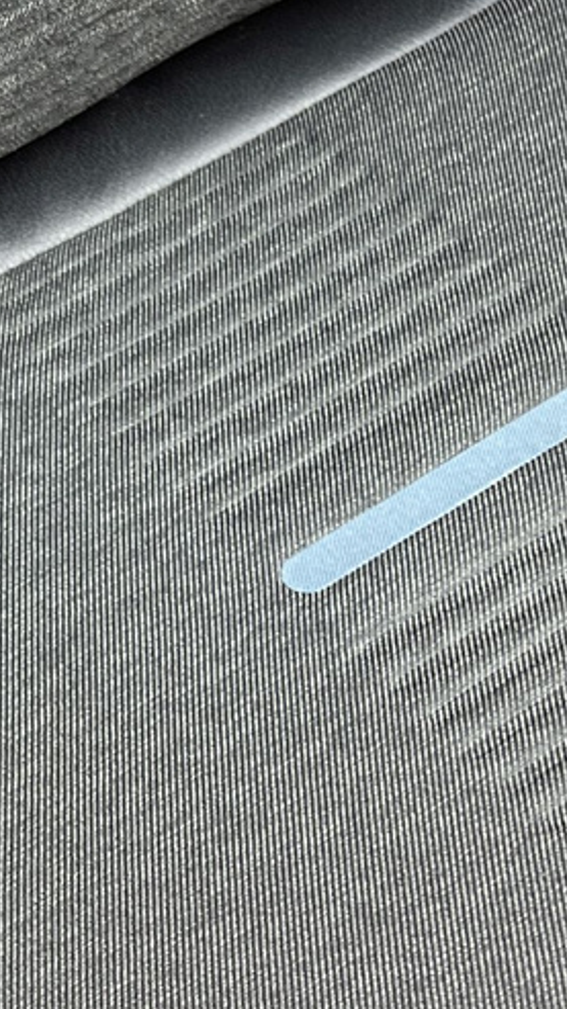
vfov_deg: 22.3
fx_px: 2461
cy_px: 1017
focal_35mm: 92
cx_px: -55
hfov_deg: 12.9
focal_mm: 5.1
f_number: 1.6
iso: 80
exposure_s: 1/121
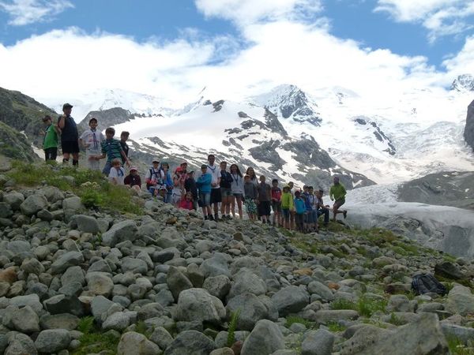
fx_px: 863
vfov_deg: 23.3
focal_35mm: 63
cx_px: 237
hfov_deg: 30.7
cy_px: 178
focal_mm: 11.3
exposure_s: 1/1600
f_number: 4
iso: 160
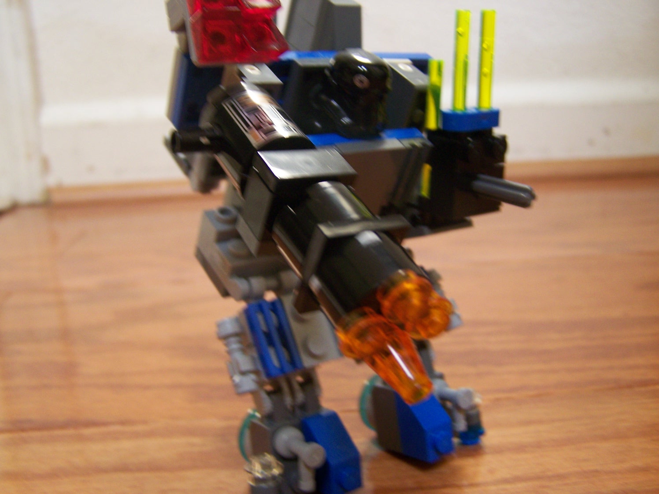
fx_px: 723
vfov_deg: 37.7
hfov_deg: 49.0
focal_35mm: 38
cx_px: 330
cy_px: 247
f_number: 2.8
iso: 160
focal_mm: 6.3
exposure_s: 1/15
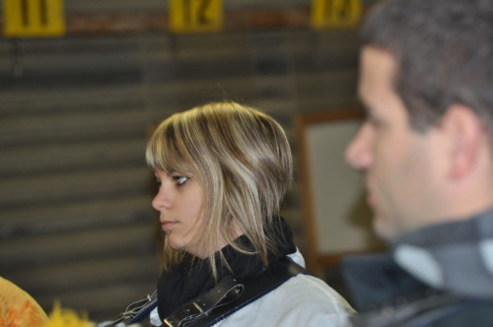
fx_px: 2503
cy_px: 164
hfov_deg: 11.2
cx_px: 246
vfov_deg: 7.5
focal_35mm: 183
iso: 800
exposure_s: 1/60
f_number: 4.8
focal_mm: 122
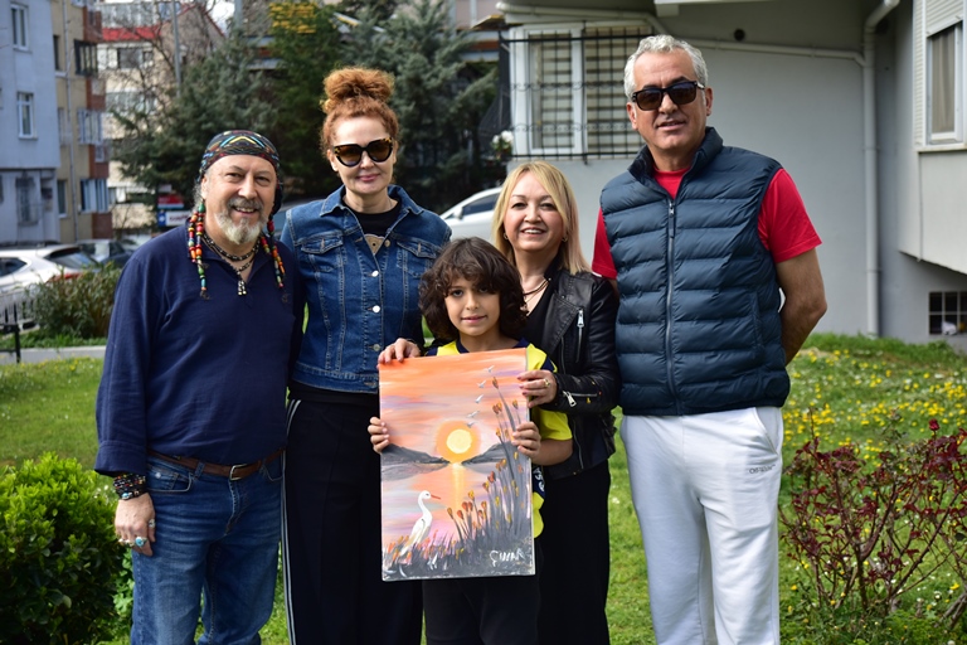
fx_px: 1397
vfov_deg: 26.0
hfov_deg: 38.2
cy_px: 322
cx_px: 484
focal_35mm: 52
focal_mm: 52
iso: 125
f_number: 3.8
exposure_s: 1/500
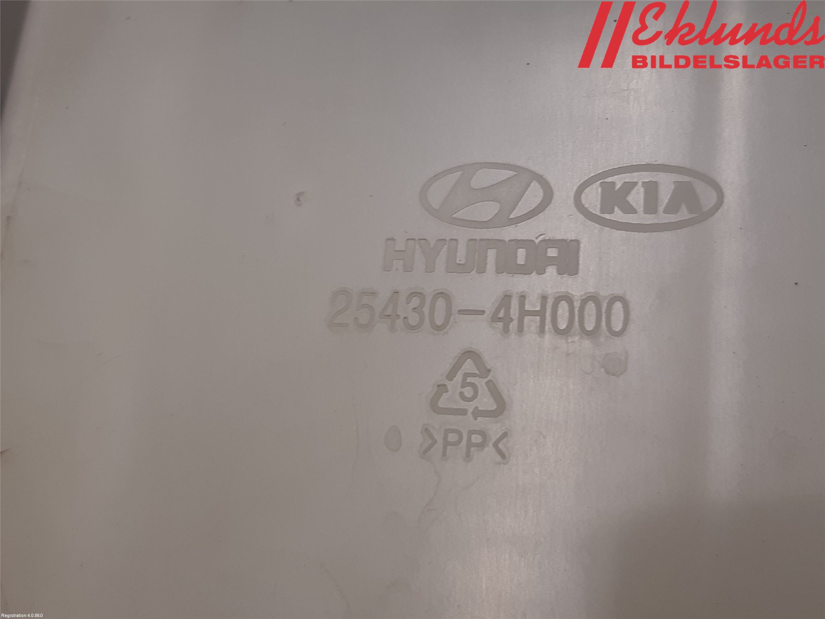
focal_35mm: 26
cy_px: 310
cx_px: 412
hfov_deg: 67.3
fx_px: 620
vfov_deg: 53.1
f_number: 1.7
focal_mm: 3.93
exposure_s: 1/50
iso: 50
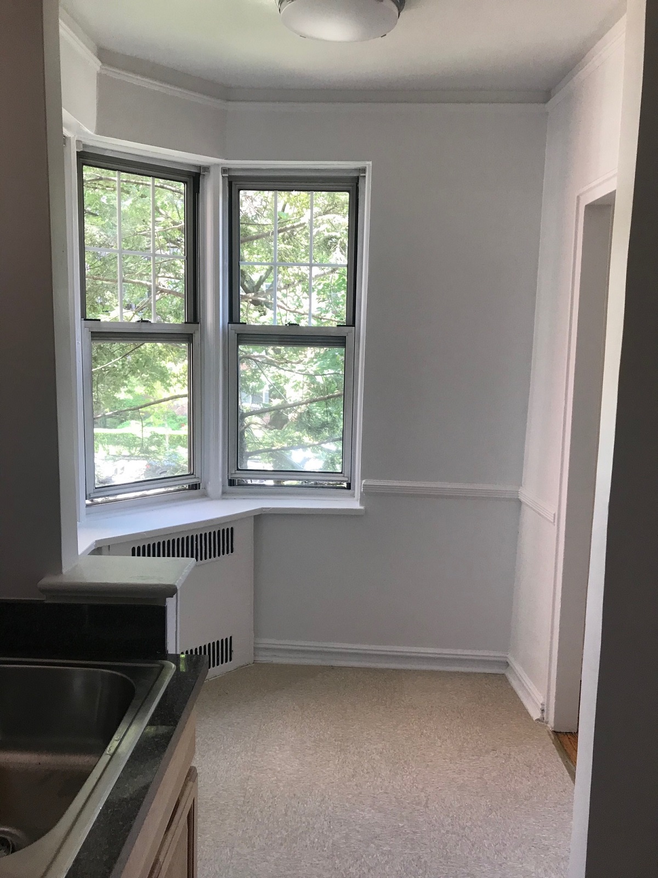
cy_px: 439
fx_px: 710
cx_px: 329
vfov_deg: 63.4
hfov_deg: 49.7
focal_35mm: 28
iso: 25
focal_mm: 3.99
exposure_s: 1/40
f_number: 1.8
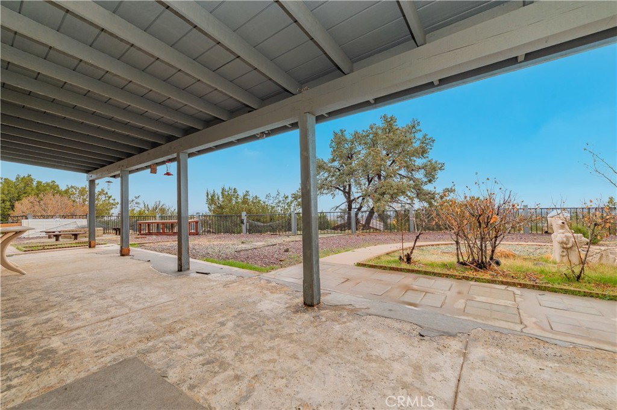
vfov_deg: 81.1
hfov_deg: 104.3
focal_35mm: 14
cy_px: 205
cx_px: 308
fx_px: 240
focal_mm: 14
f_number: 7.1
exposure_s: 1/200
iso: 100
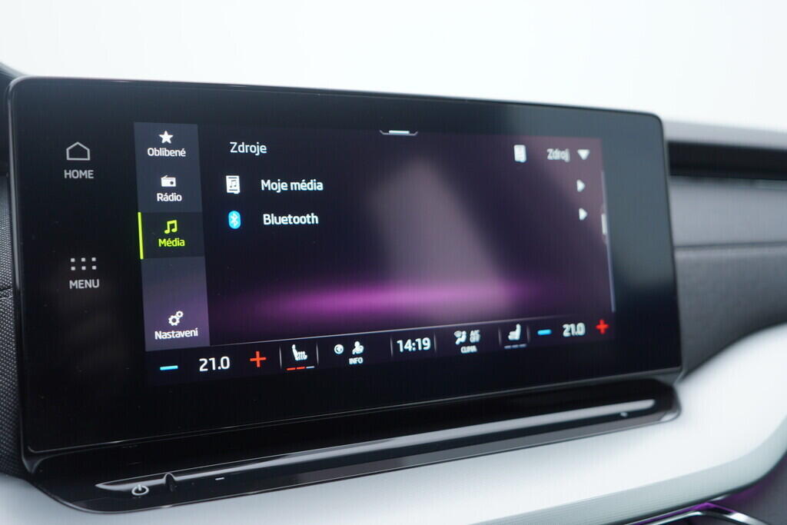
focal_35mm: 36
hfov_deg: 53.1
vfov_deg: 36.9
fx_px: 787
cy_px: 262
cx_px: 394
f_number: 3.2
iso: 125
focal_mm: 24
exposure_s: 1/50
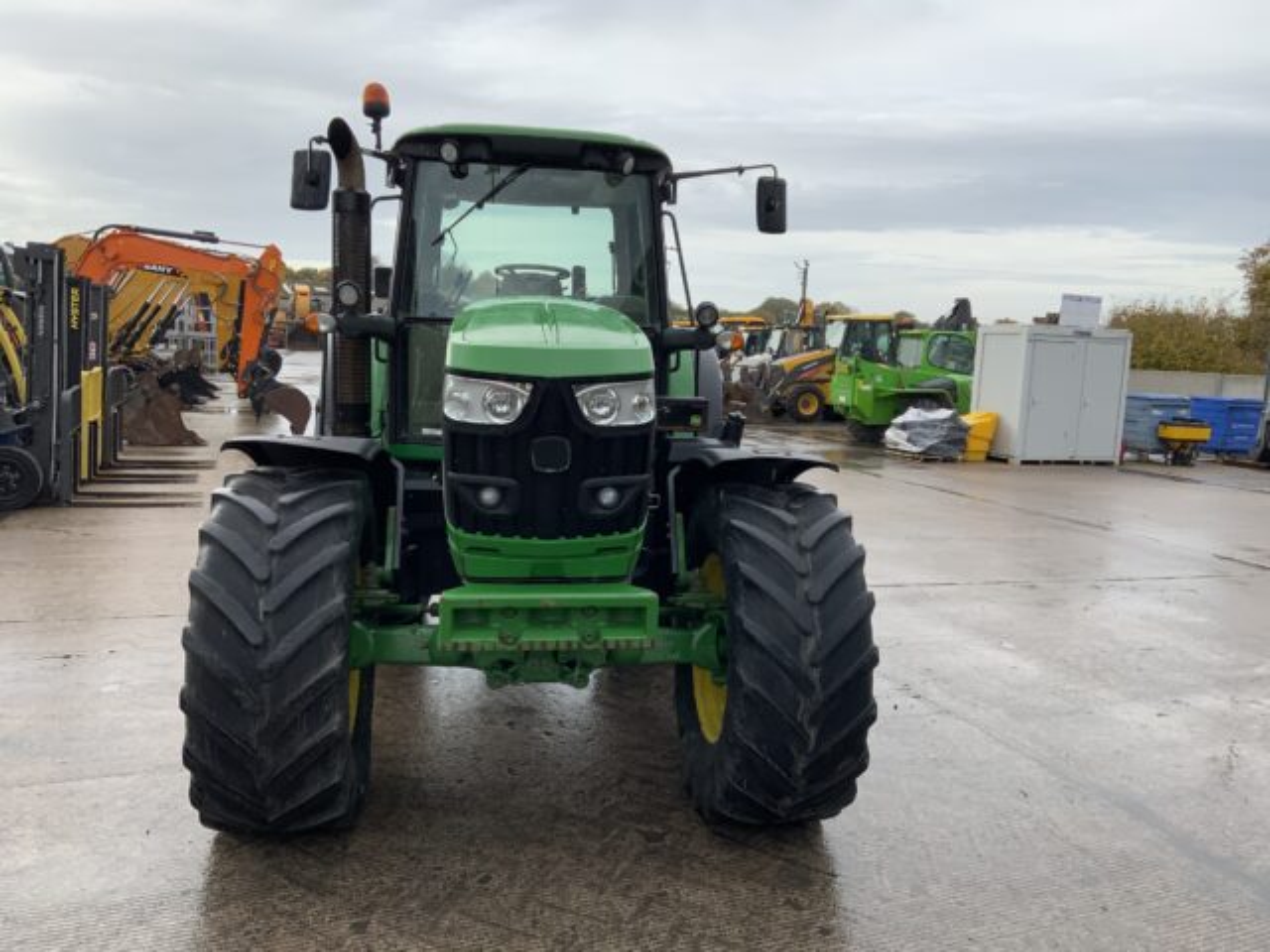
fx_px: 1064
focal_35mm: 29
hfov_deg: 61.7
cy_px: 476
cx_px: 635
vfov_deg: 48.2
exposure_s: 1/606
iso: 16
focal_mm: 3
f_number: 1.8
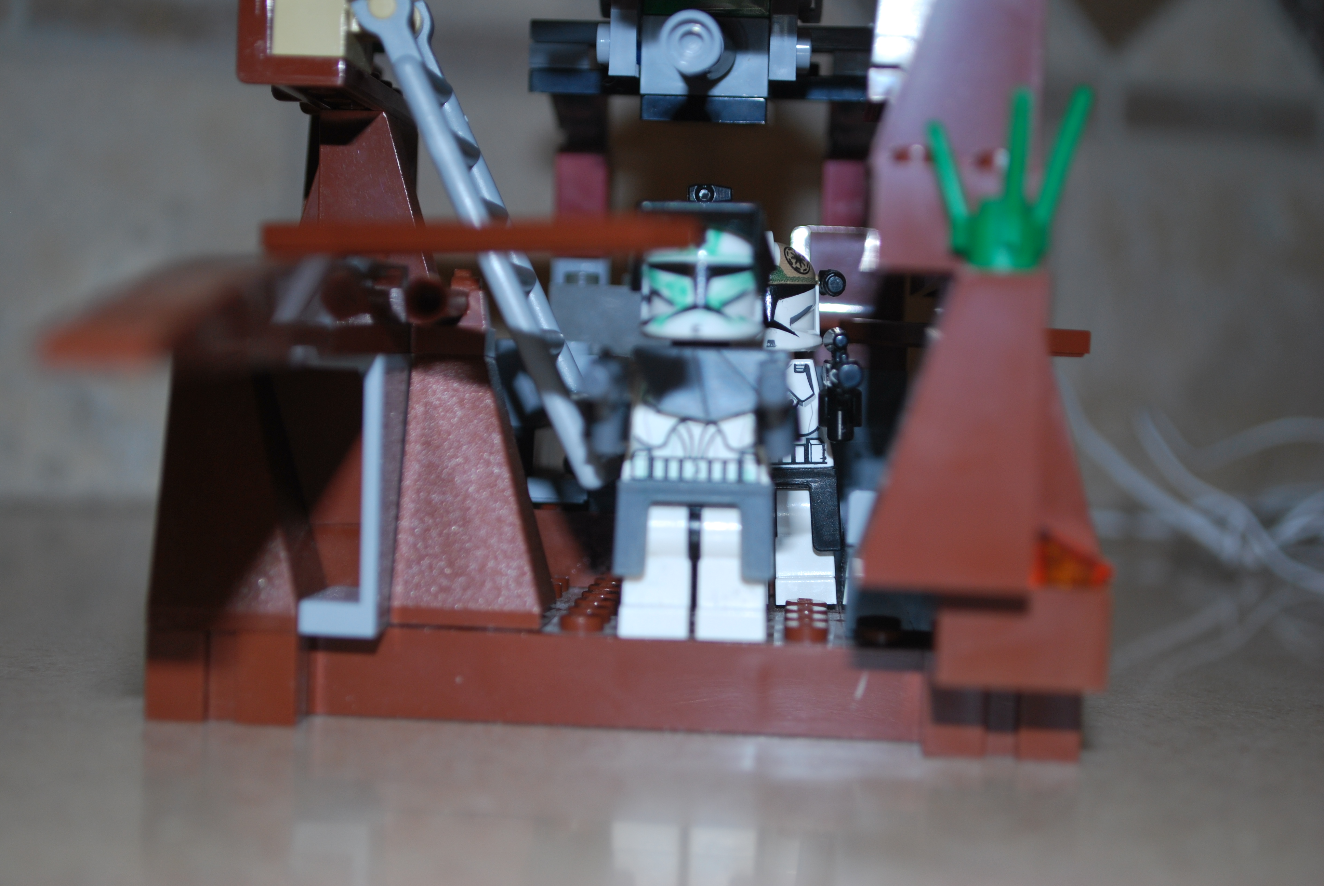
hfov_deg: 33.4
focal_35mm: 60
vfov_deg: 22.7
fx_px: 2209
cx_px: 662
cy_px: 443
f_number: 5.3
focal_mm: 40
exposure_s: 1/60
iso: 200
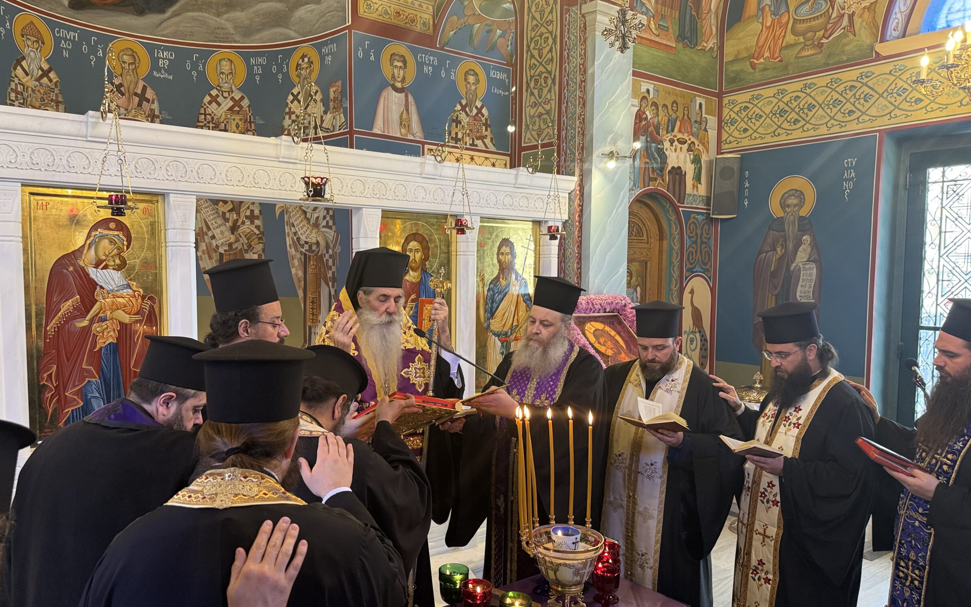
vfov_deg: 46.0
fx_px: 715
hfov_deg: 68.3
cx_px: 463
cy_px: 319
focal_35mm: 27
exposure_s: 1/50
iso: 160
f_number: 1.78
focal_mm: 6.76
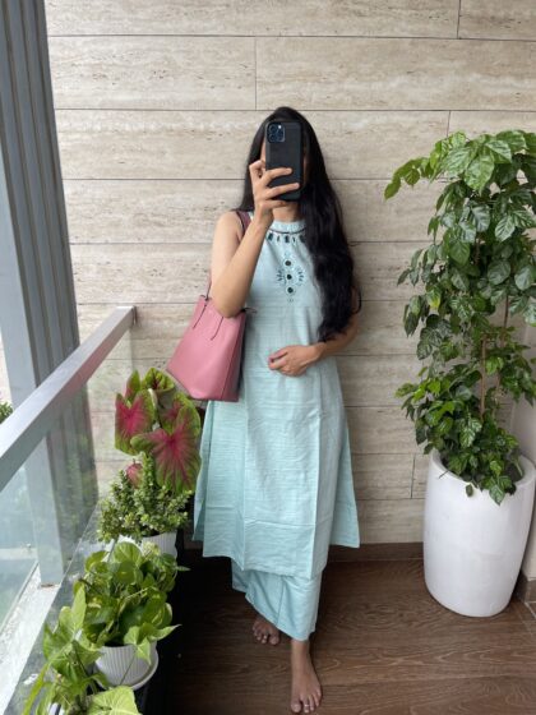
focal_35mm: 25
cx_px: 268
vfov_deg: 69.4
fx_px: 516
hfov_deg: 54.9
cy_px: 358
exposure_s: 1/348
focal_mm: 5.1
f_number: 1.6
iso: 32
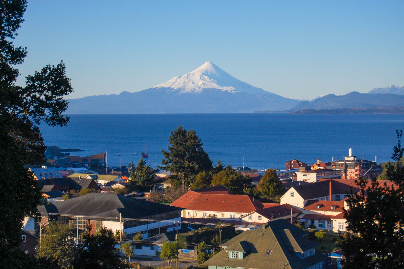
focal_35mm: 82
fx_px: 925
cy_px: 134
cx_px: 202
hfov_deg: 24.6
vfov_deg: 16.5
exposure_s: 1/800
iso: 200
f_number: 5.6
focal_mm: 55
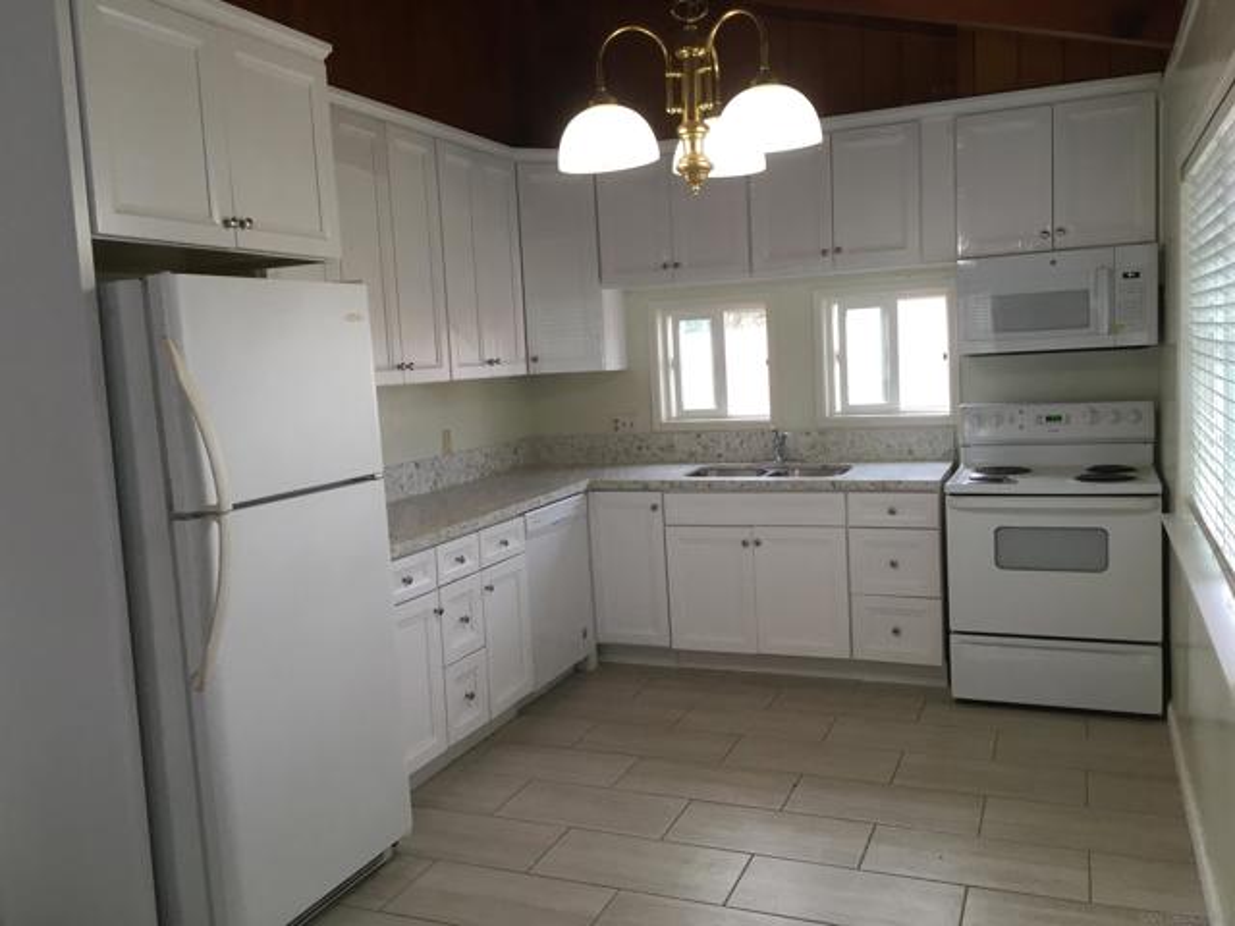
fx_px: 1035
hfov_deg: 61.7
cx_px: 618
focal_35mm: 29
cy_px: 463
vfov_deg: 48.2
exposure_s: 1/30
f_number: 2.2
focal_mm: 4.15
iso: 32
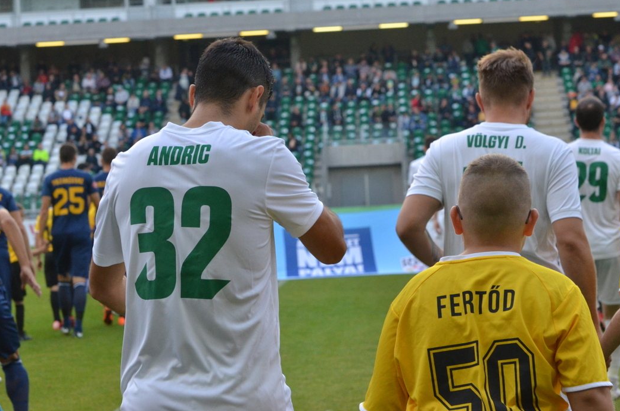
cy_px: 176
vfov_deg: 11.3
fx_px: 2080
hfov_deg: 17.0
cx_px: 326
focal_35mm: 121
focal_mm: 70
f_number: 7.1
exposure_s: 1/800
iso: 1600
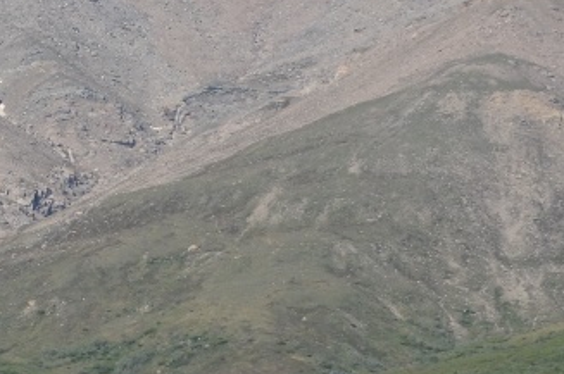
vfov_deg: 3.4
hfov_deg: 5.0
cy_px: -242
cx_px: -802
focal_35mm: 403
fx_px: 6311
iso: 320
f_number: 7.1
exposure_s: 1/1000
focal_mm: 55
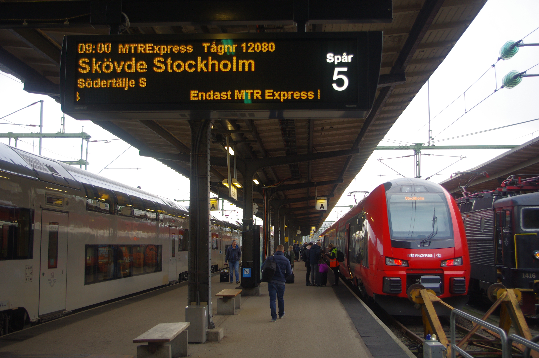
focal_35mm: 42
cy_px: 179
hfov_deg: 46.4
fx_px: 628
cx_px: 270
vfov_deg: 31.8
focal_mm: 28.13
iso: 200
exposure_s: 1/60
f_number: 4.5
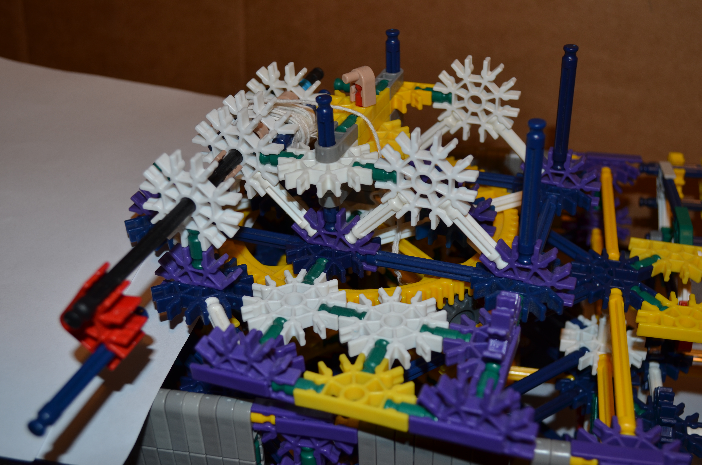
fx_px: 817
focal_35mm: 42
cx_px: 351
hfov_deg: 46.5
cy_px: 232
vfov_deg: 31.8
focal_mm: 28
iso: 200
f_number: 5.6
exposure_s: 1/30
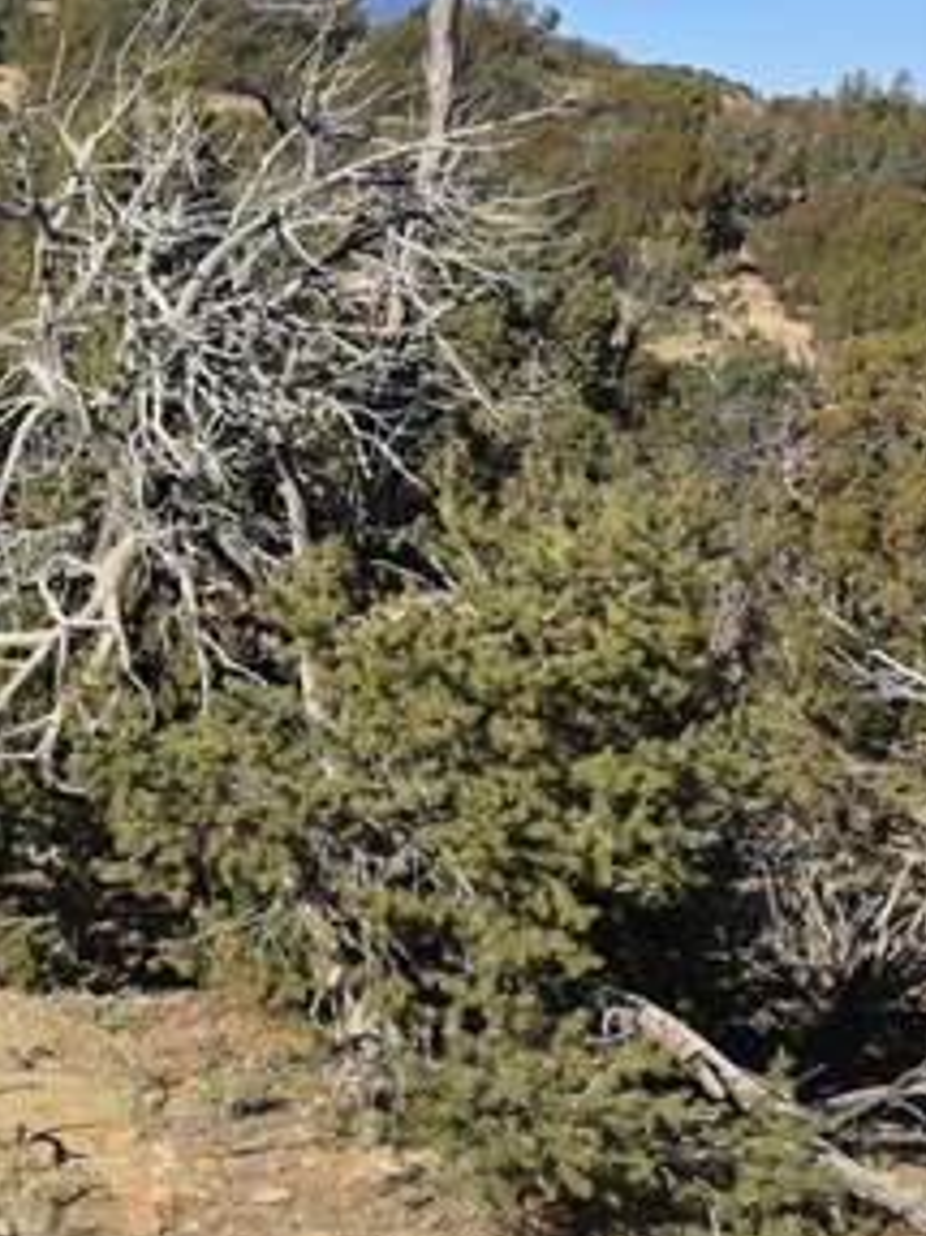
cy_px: 547
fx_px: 2748
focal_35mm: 77
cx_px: -525
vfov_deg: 25.3
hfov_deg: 17.0
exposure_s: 1/6355
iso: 80
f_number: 1.7
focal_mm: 6.3
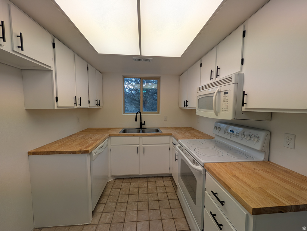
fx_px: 107
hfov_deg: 110.5
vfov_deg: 94.6
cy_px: 116
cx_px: 154
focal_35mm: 12
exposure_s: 1/164
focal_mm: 2.02
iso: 45
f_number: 1.7
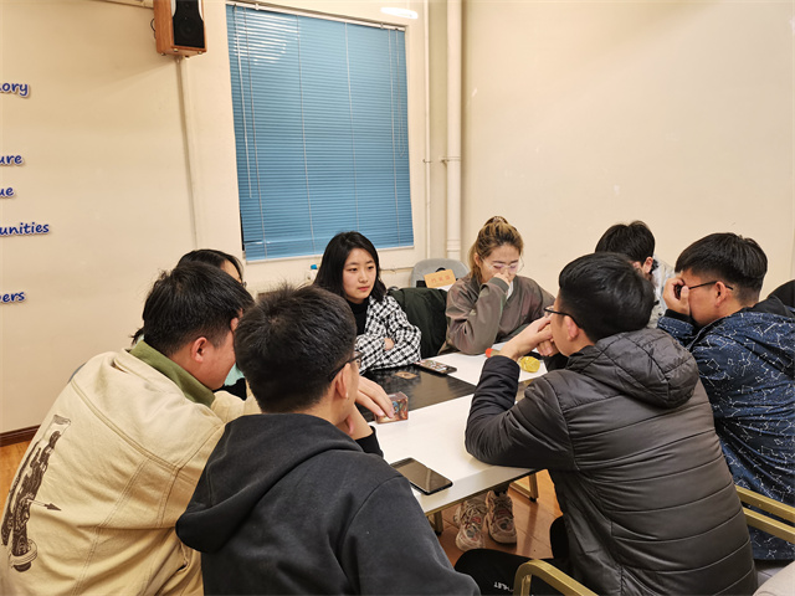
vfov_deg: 53.1
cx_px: 398
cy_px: 298
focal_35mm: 26
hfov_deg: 67.3
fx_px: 597
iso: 400
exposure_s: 1/50
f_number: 1.8
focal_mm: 5.58
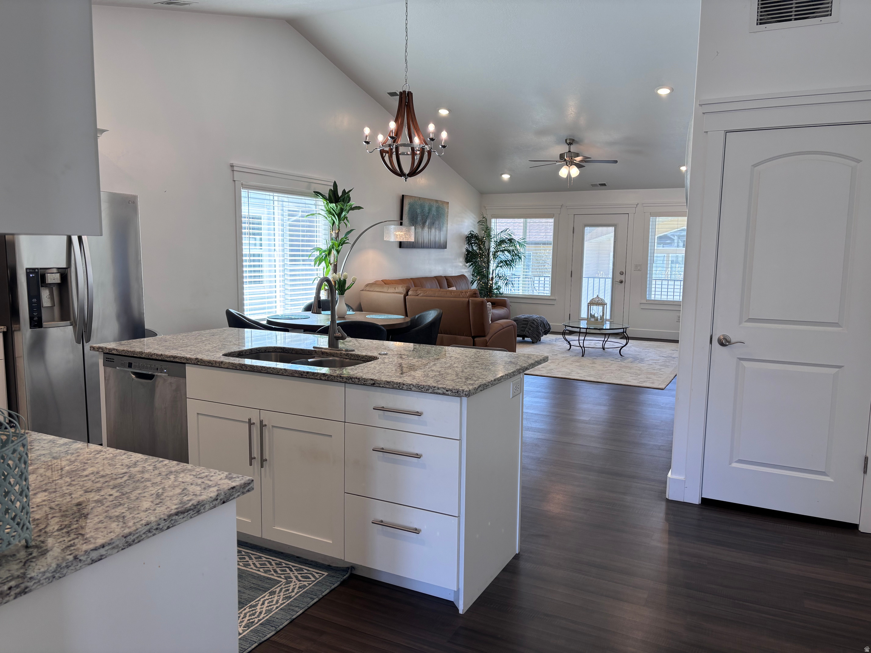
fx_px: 654
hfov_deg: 67.3
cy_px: 326
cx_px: 436
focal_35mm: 26
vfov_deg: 53.1
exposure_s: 1/120
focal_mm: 5.96
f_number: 1.6
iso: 50
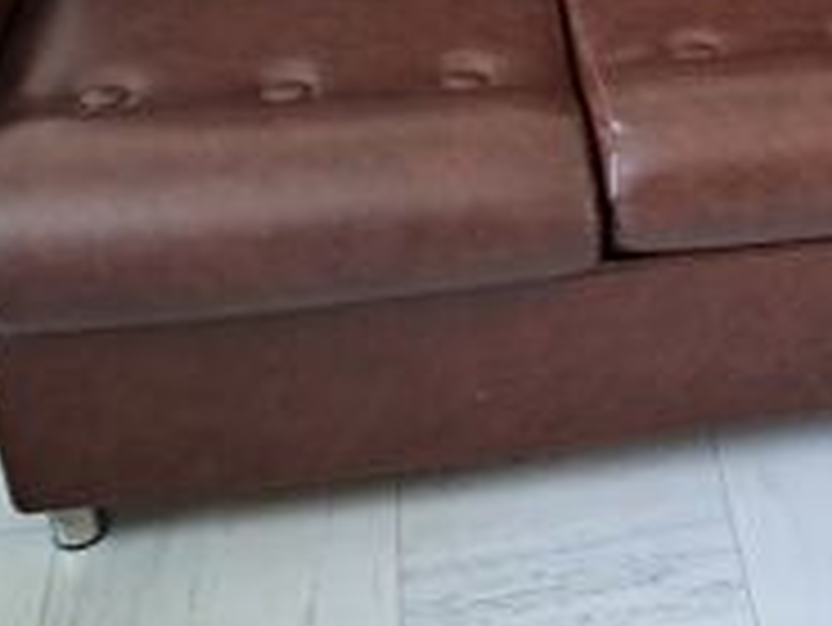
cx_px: 765
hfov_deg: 26.7
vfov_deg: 20.5
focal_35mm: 70
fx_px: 1684
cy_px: 32
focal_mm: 4
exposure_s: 1/40
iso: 500
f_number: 1.8
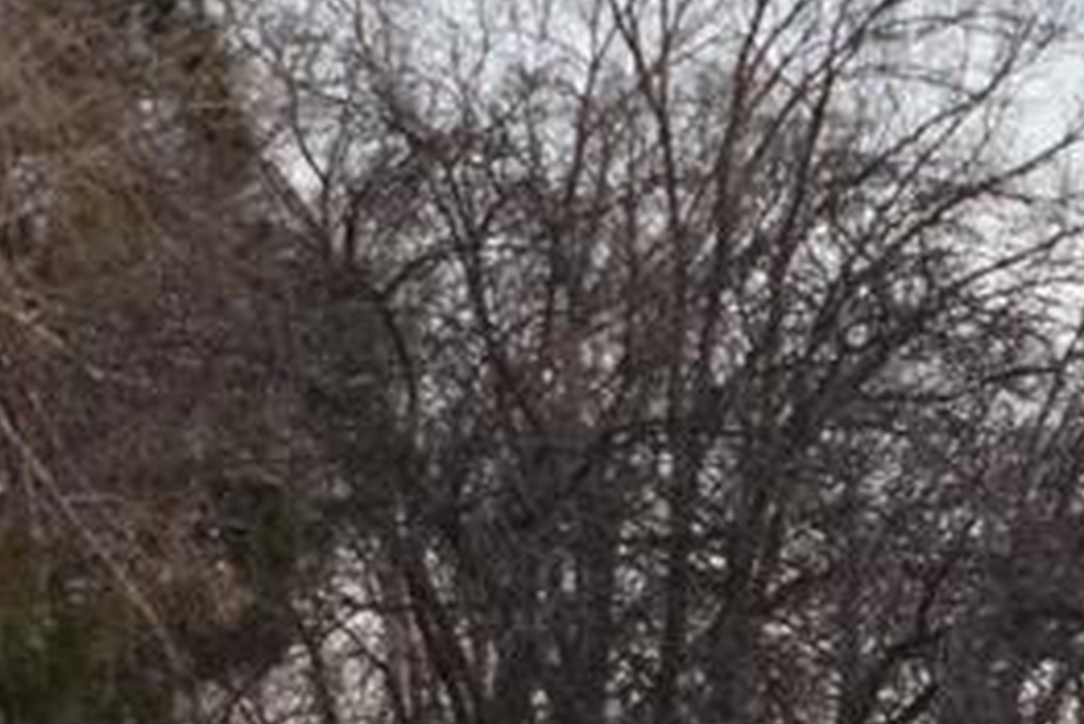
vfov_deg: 6.6
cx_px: 811
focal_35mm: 206
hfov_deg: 10.0
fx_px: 6206
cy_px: 840
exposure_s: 1/125
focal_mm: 24
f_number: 5.6
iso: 800
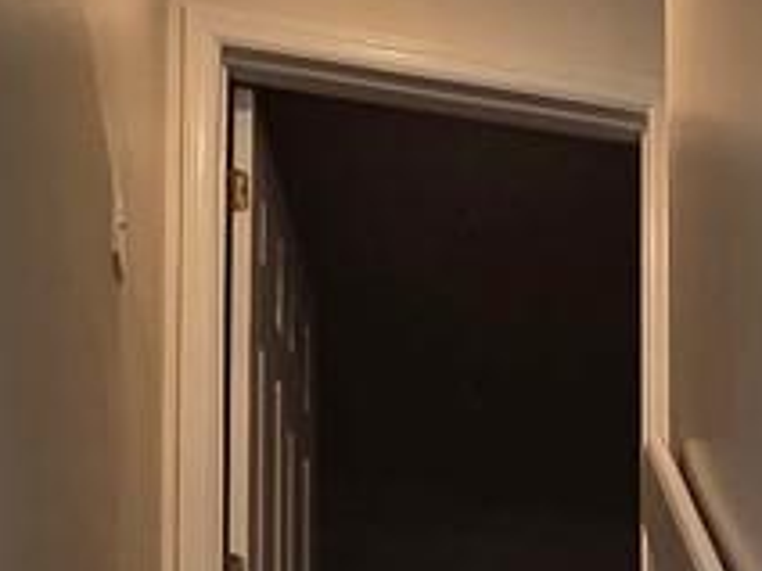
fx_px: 2157
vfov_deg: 12.0
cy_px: 1386
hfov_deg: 17.9
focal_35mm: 98
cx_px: 1143
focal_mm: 2.2
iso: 100
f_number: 2.2
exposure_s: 1/60
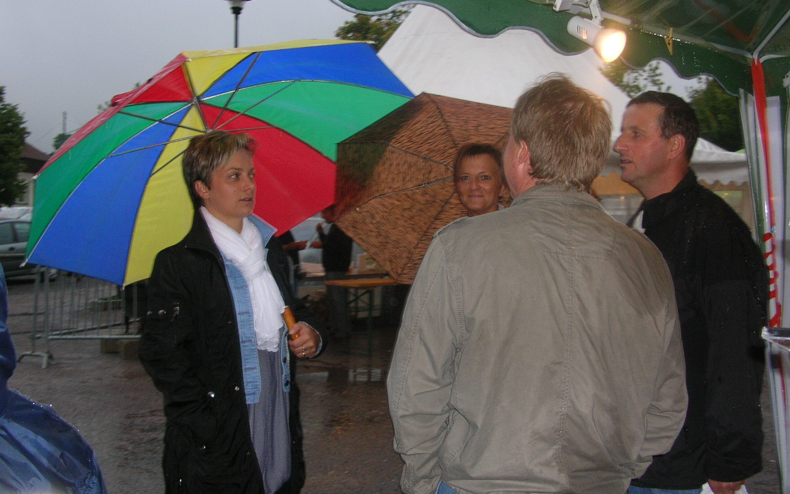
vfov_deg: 32.0
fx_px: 861
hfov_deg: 49.3
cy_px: 269
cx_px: 396
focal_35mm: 40
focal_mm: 6.2
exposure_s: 1/60.1
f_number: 2.9
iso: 80
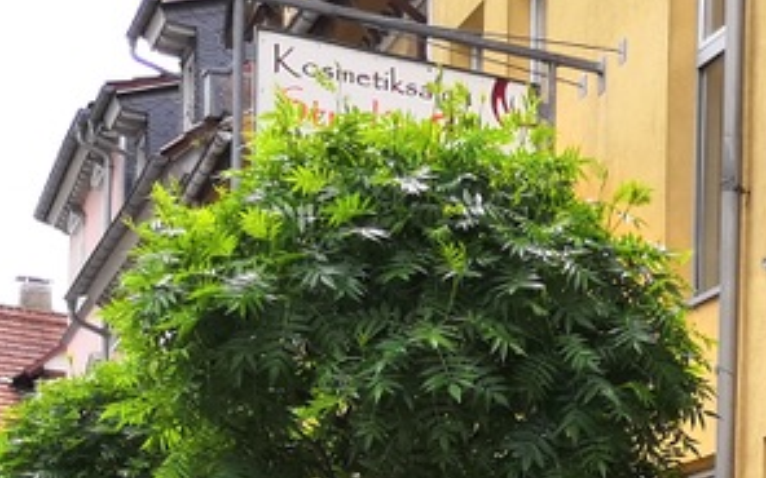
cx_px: 1312
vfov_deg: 12.5
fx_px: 2067
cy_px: 749
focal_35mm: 99
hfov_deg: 17.6
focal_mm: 3.95
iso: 50
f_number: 1.8
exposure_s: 1/541
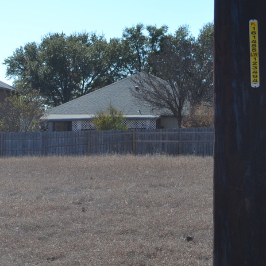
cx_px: -56
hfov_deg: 15.6
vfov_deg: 16.3
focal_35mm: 107
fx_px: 930
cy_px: 134
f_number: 8
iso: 100
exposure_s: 1/250
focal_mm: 24
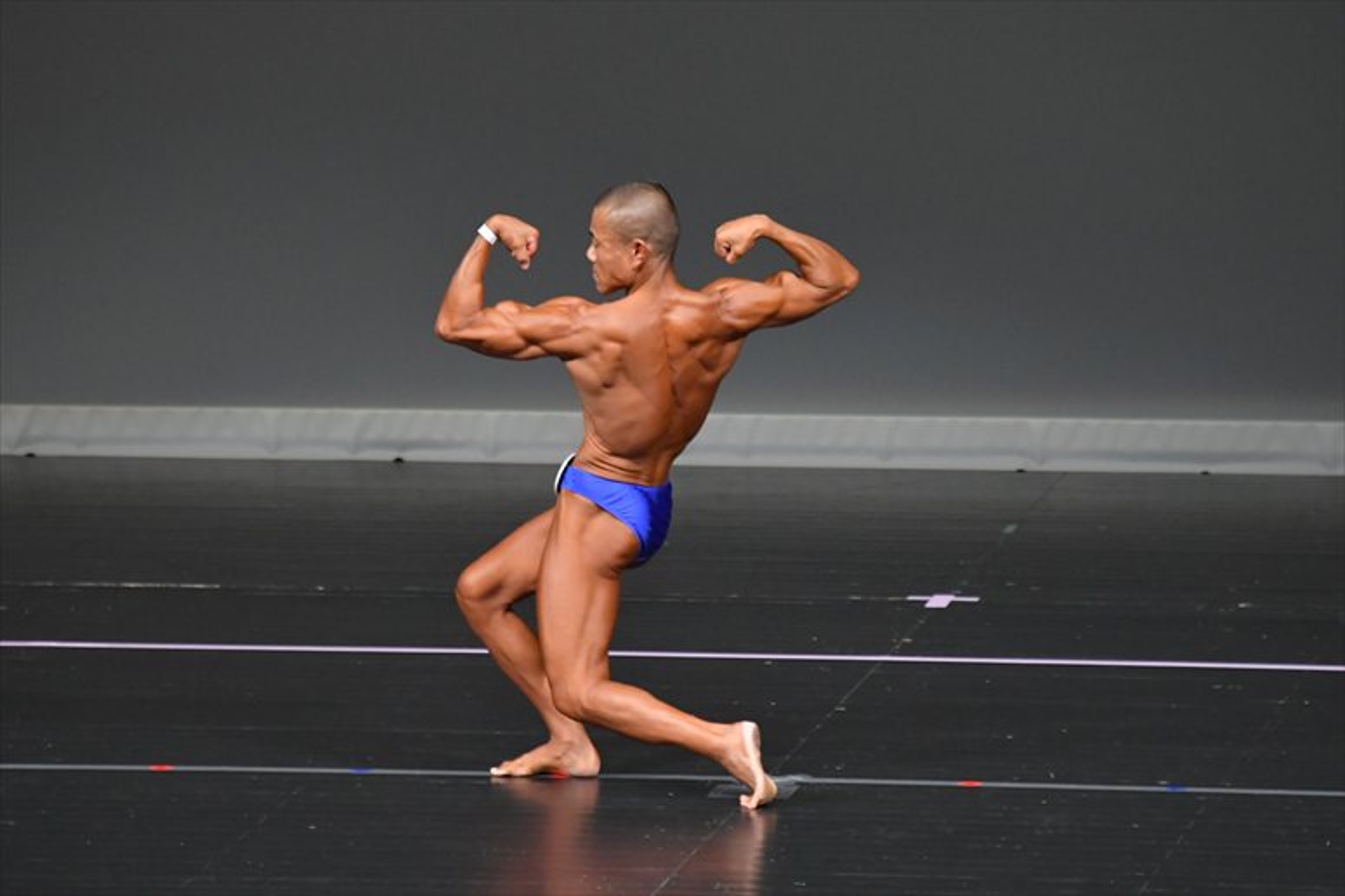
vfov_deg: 3.7
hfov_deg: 5.5
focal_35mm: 375
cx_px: 672
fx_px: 14004
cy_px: 448
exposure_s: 1/400
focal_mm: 250
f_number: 5.6
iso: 4000
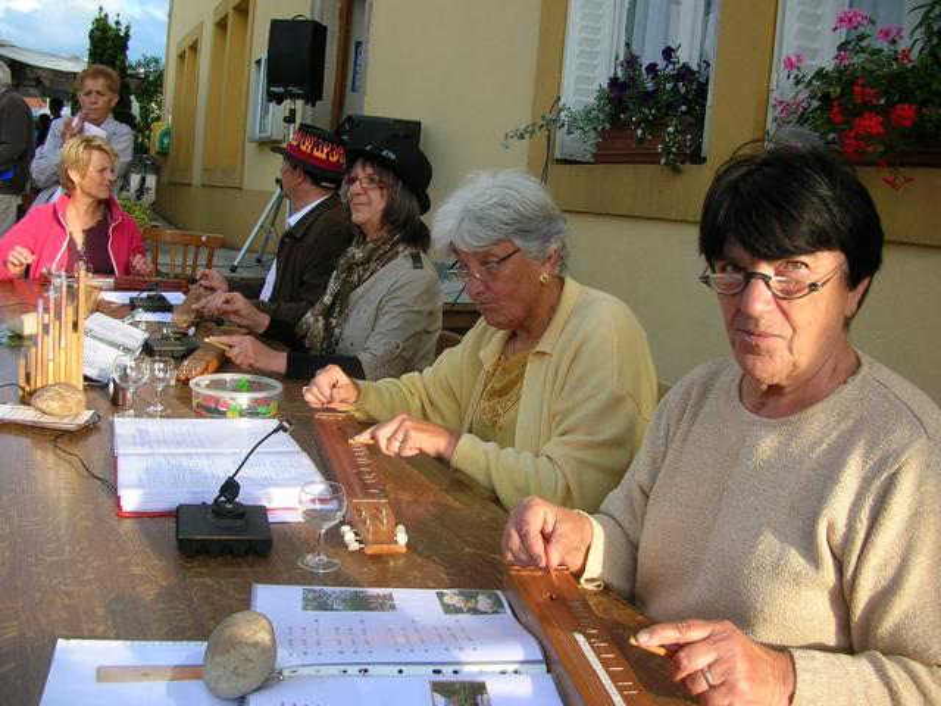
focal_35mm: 35
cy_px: 353
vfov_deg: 40.7
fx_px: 951
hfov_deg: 52.6
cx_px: 470
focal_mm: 5.8
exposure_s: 1/297
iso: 50
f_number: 2.8
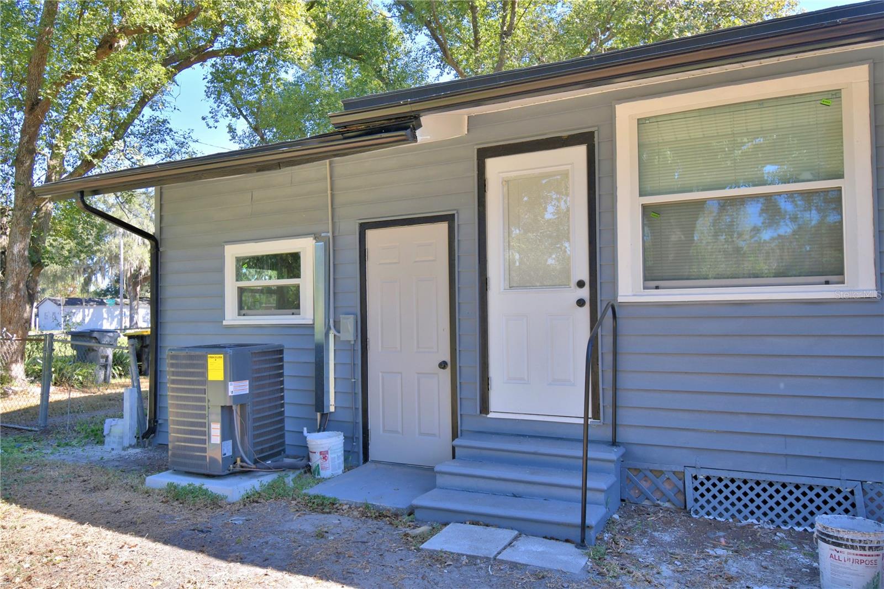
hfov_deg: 71.5
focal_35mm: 25
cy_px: 294
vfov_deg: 51.3
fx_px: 614
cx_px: 442
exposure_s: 1/200
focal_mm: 17
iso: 200
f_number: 5.3
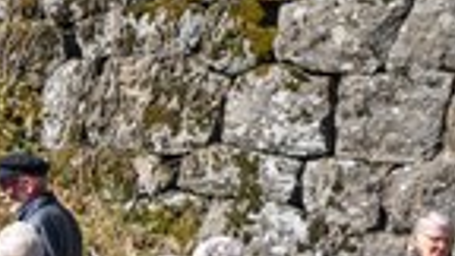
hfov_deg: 5.8
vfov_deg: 3.2
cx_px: 145
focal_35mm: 372
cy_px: 512
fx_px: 4488
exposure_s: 1/200
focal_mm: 71
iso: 100
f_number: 7.1
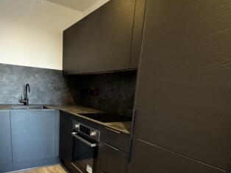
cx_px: 91
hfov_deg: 66.6
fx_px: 173
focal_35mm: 26
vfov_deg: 50.8
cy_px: 130
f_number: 2.2
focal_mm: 2.22
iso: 1000
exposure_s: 1/50
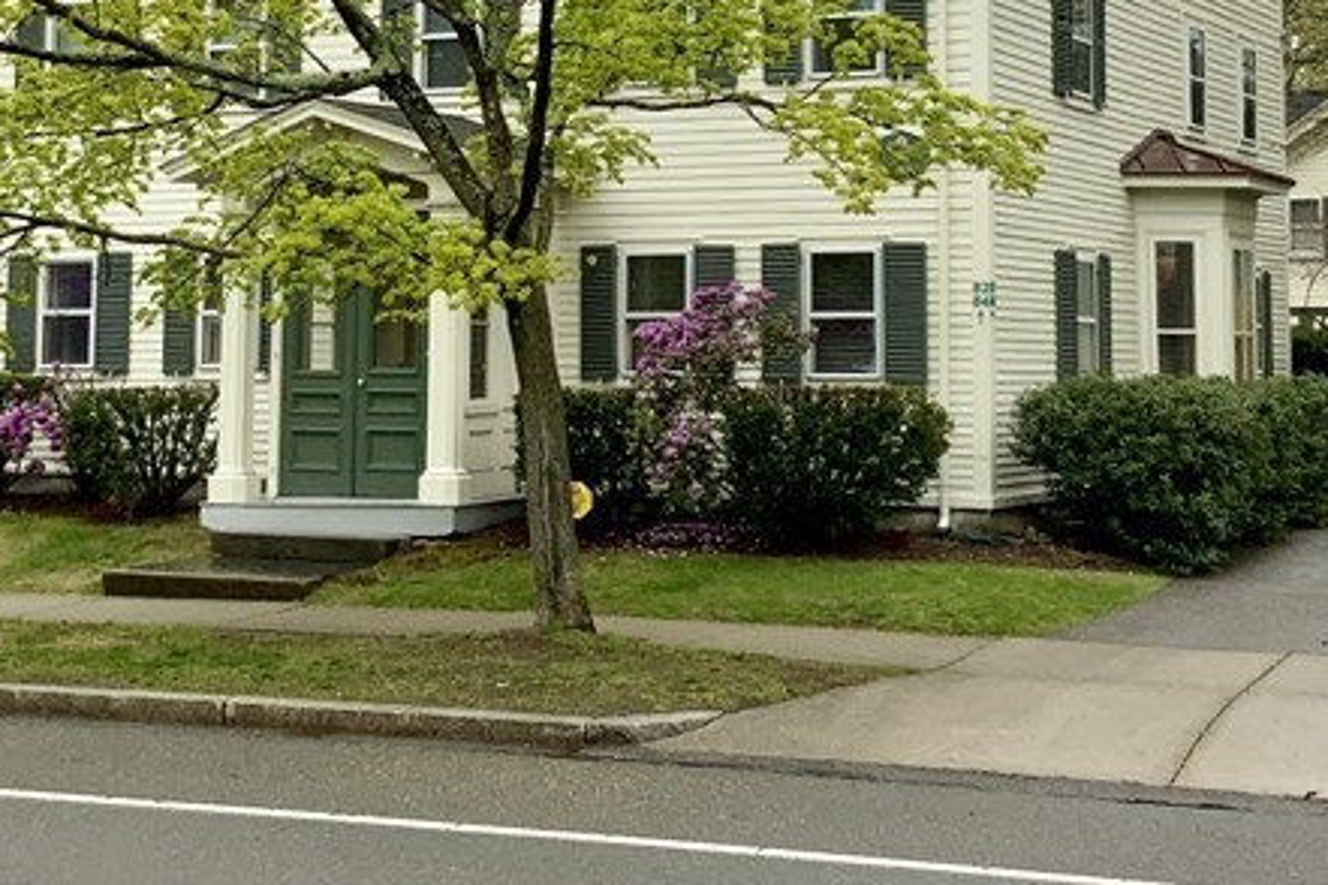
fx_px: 2582
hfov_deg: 28.8
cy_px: 69
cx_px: 632
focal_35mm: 70
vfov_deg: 19.1
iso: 16
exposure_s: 1/568
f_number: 1.8
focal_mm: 3
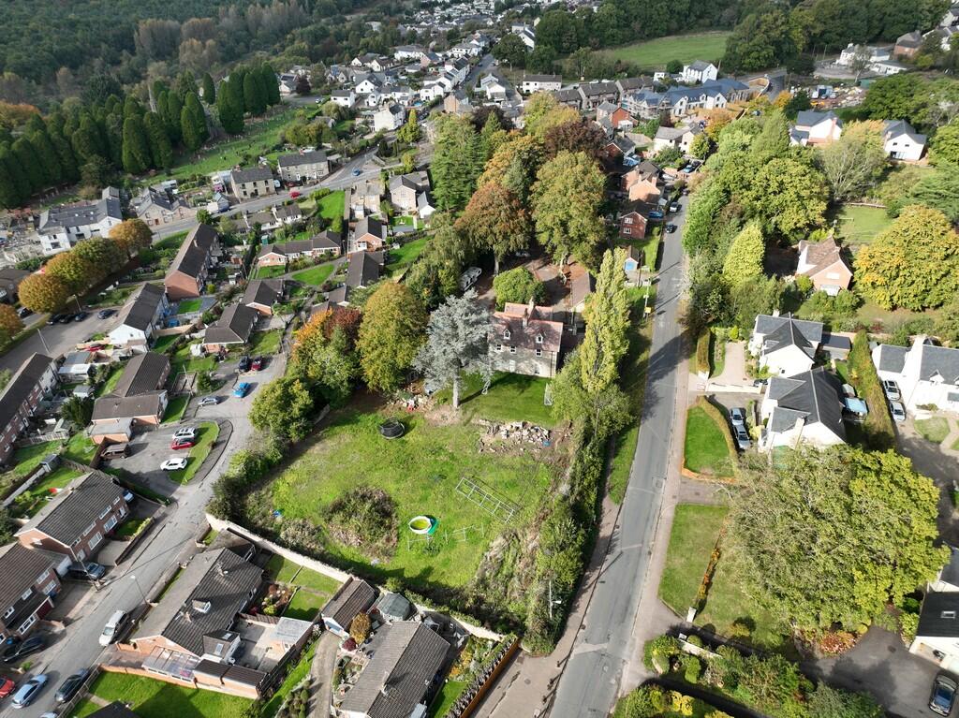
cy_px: 359
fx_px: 665
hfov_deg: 71.6
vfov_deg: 56.8
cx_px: 480
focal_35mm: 24
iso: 100
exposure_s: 1/800
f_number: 2.8
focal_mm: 12.29
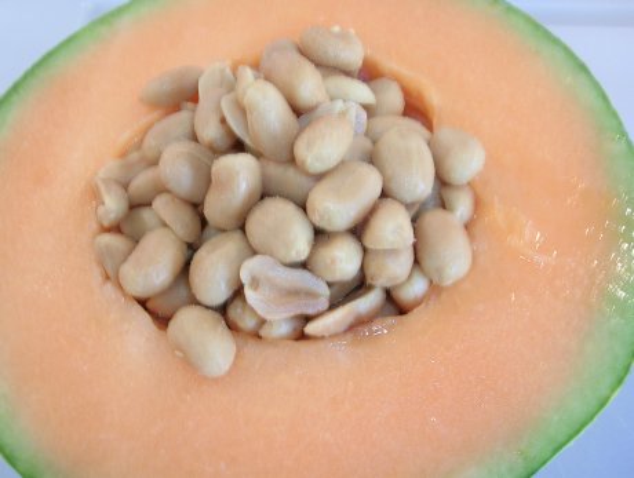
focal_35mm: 35
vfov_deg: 40.8
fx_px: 642
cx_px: 317
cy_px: 239
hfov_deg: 52.5
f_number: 4.8
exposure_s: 1/4.2
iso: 50
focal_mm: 5.4
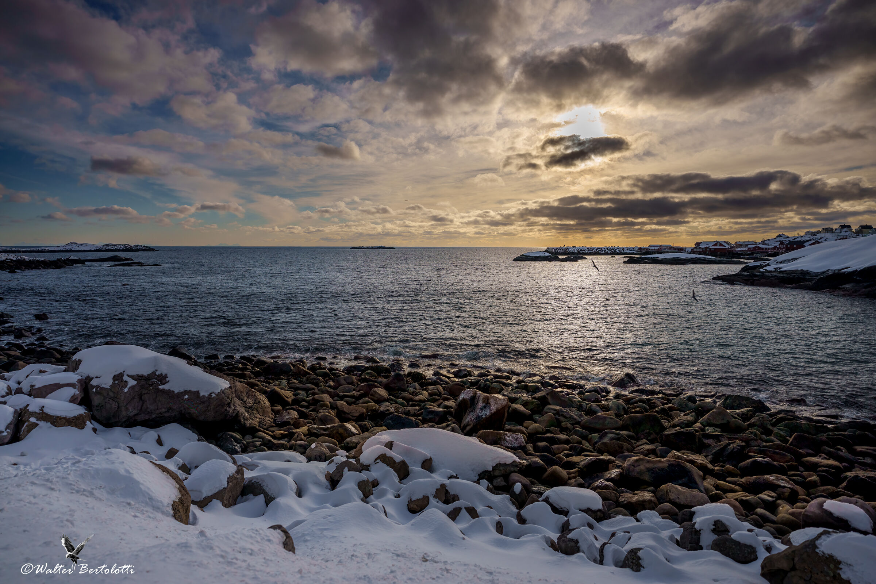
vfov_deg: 61.9
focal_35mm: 20
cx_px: 438
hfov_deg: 84.0
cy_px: 292
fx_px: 487
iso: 100
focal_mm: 20
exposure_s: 1/16000
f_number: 2
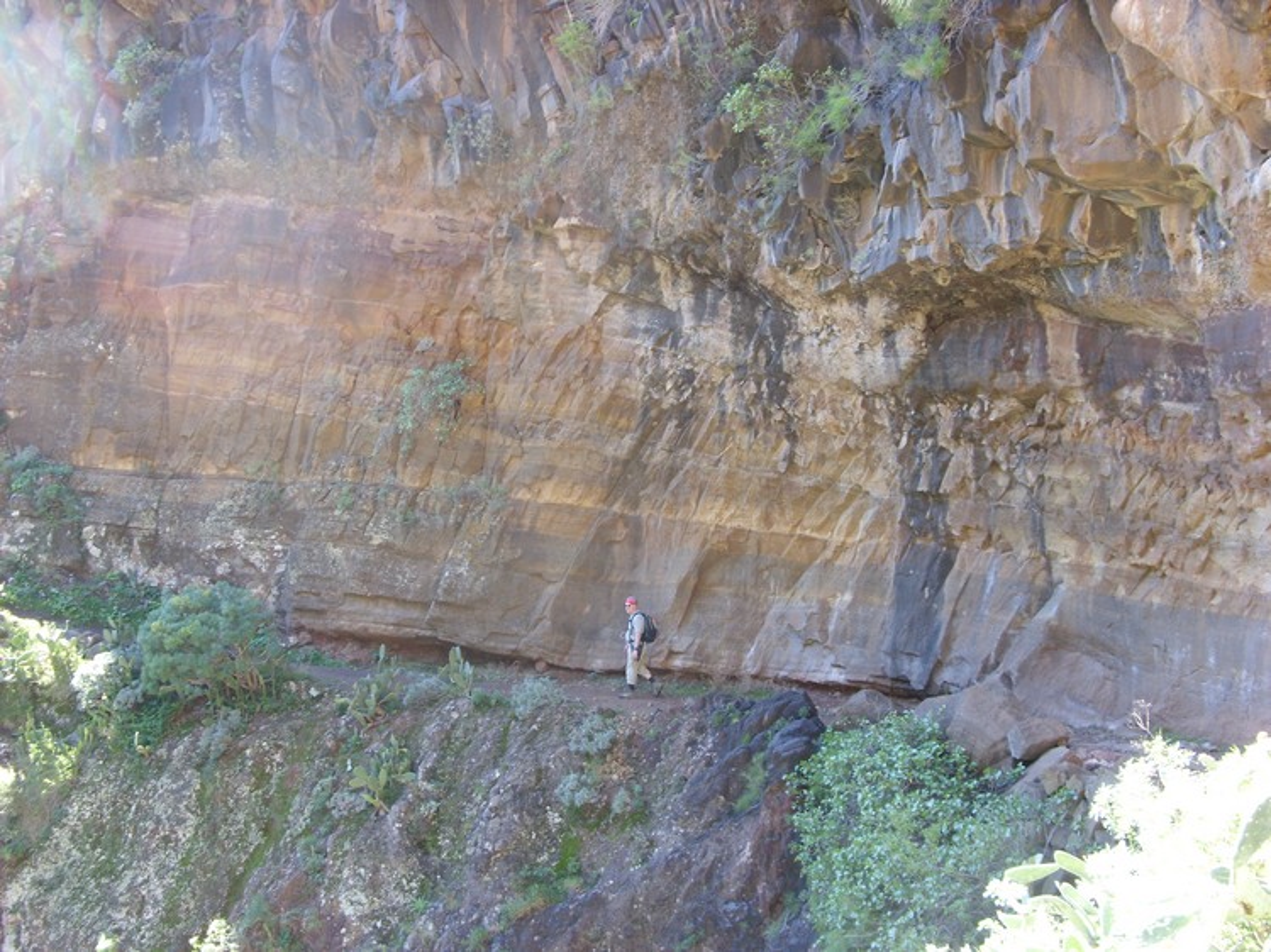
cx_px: 636
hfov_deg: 49.0
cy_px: 476
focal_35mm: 38
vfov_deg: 37.7
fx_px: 1395
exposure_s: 1/47
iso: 50
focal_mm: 6.3
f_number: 2.8
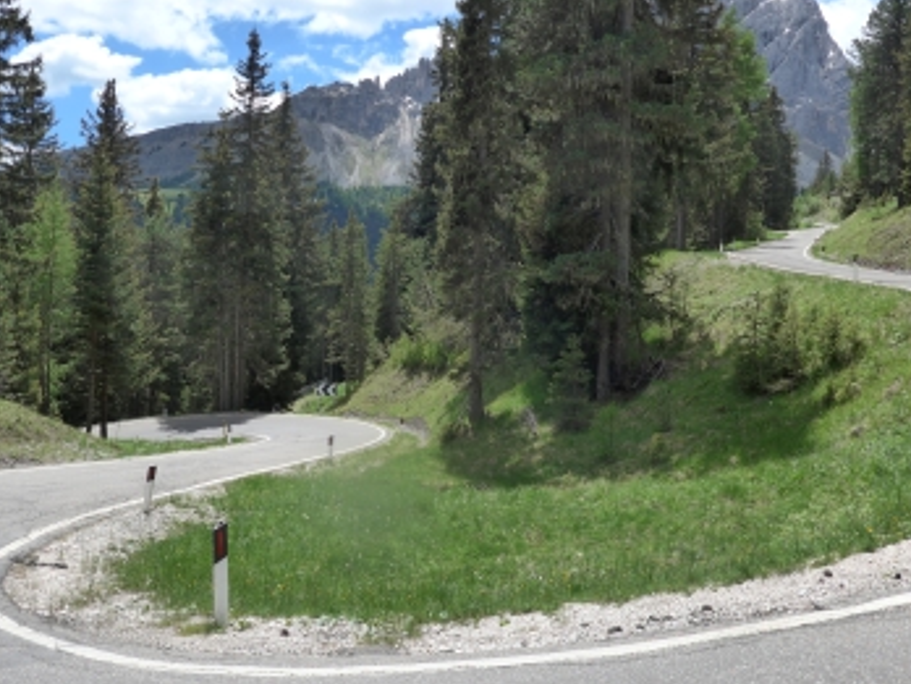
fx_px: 842
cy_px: 312
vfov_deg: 44.1
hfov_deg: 56.7
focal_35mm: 32
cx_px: 495
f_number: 4.5
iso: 160
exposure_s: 1/640
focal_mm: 6
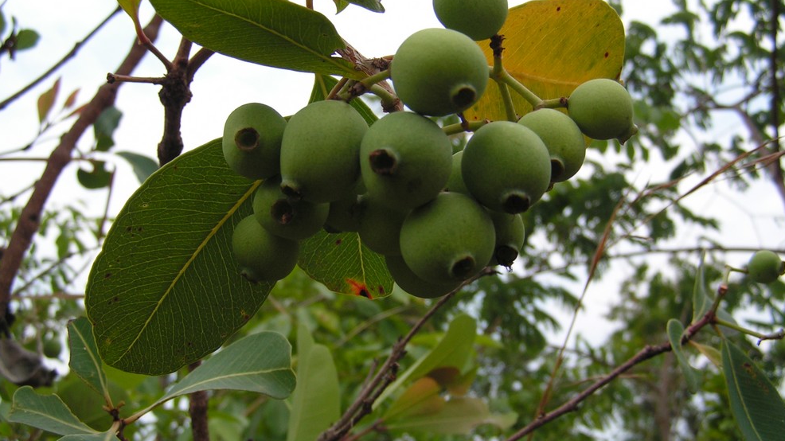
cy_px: 154
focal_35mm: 42
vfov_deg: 28.2
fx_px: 874
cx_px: 390
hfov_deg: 48.4
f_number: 3.2
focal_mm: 6.3
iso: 50
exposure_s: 1/1000
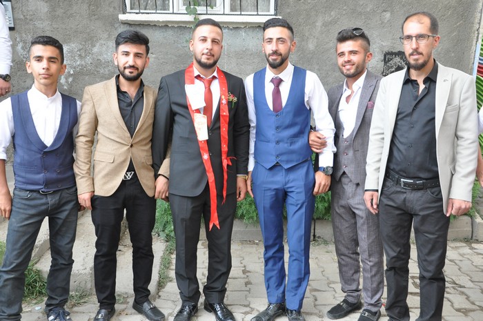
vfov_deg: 35.4
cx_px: 242
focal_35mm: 38
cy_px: 160
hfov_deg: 51.3
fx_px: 503
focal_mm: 25
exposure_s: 1/200
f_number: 7.1
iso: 1250
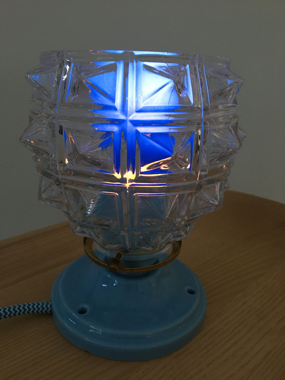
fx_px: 318
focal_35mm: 29
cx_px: 142
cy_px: 190
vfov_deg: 61.7
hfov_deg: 48.2
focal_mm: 4.15
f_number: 2.2
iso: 160
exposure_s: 1/33
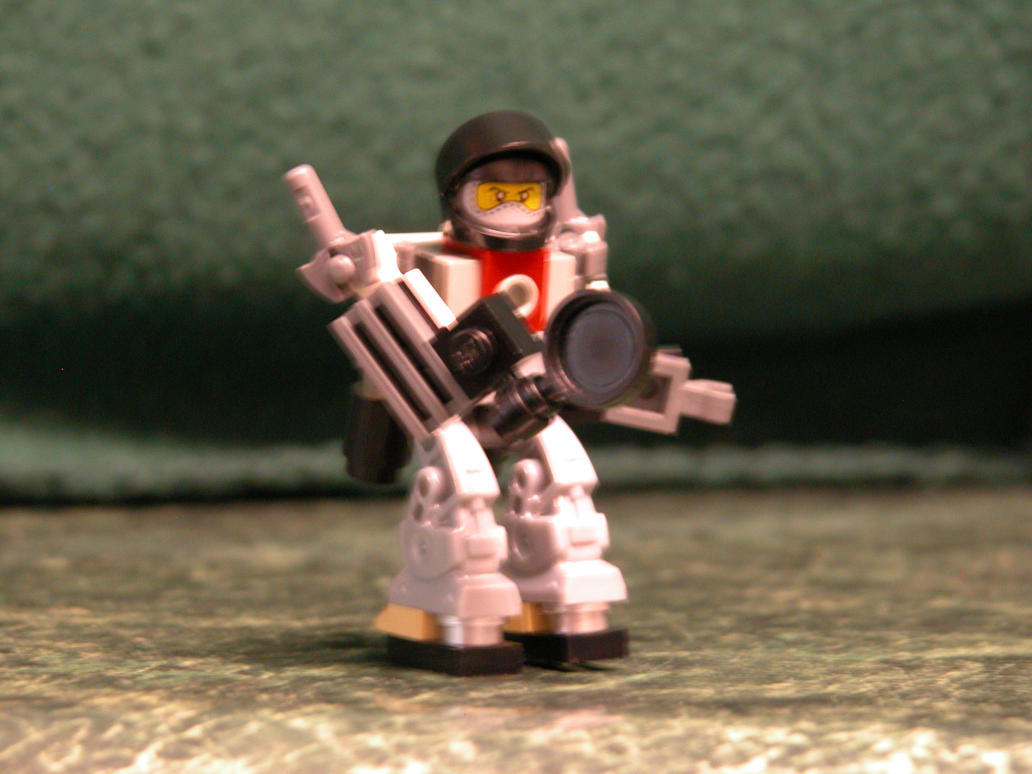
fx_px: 6648
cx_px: 516
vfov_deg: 6.7
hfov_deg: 8.9
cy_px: 387
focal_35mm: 223
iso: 400
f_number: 5.2
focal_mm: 56.7
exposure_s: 1/2.5
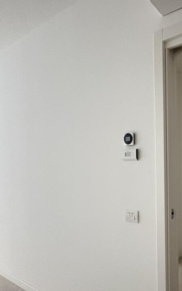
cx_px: 192
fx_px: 190
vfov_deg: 74.3
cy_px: 168
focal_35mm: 24
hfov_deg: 42.2
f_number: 2.2
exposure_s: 1/40
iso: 1000
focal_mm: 2.22
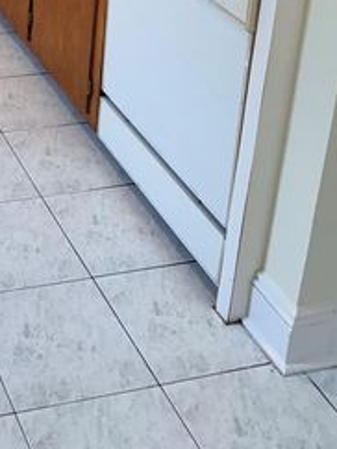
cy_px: -132
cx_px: -102
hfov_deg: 20.3
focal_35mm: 66
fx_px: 857
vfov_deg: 25.4
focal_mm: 6.76
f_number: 1.78
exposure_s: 1/120
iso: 100
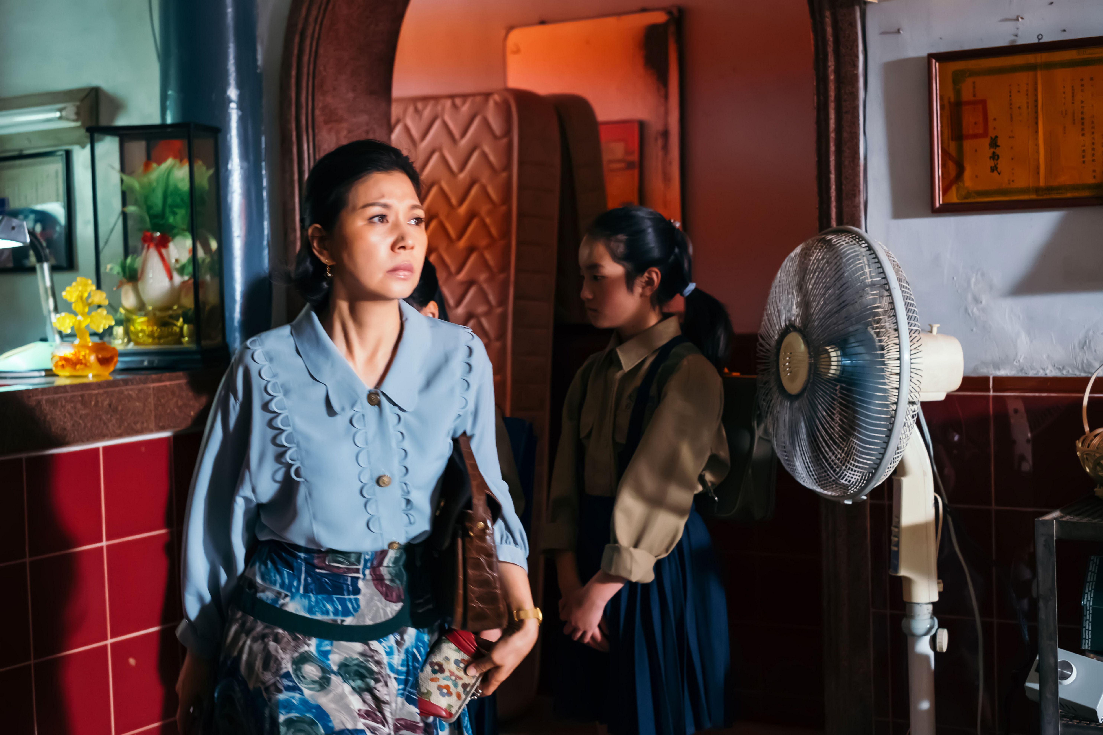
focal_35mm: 53
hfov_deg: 37.5
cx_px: 552
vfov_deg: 25.5
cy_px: 368
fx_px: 1624
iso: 3200
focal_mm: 35
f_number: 2.8
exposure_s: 1/250
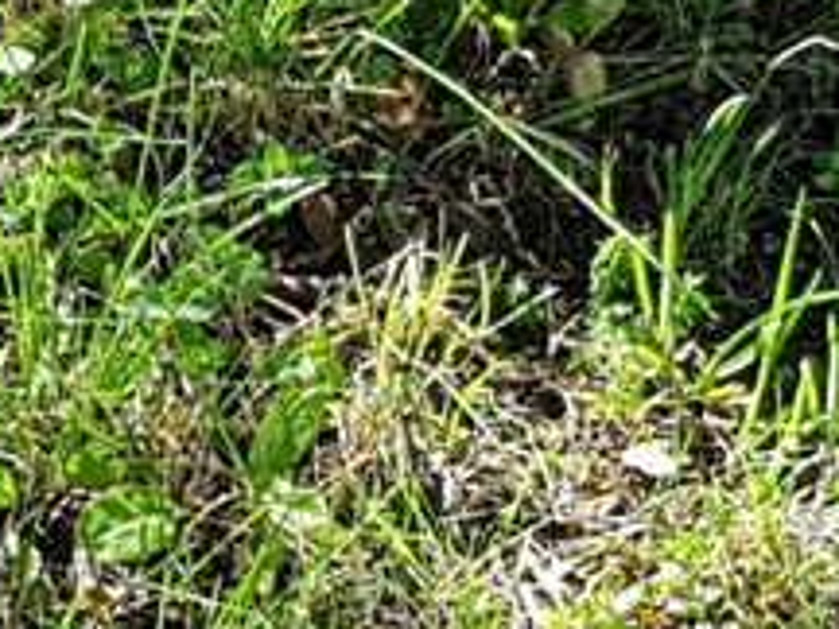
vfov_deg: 26.4
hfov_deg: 34.6
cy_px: 109
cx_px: 190
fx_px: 1309
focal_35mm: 54
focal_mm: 4.2
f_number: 1.7
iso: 40
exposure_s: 1/225
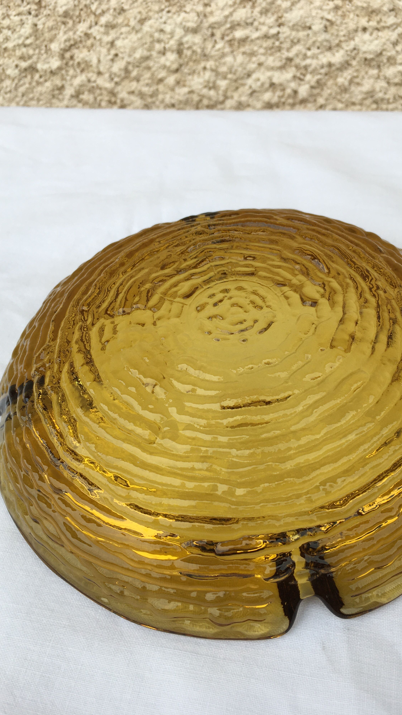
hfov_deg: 36.6
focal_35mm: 32
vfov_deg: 61.0
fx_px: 606
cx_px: 236
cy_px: 355
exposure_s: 1/334
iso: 25
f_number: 2.2
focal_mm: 4.15
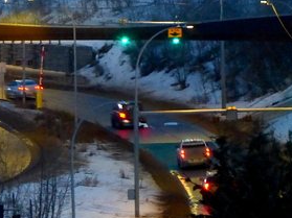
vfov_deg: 1.9
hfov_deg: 2.5
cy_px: 91
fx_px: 6686
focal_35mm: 793
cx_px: -70
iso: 500
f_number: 4
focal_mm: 50.2
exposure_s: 1/10
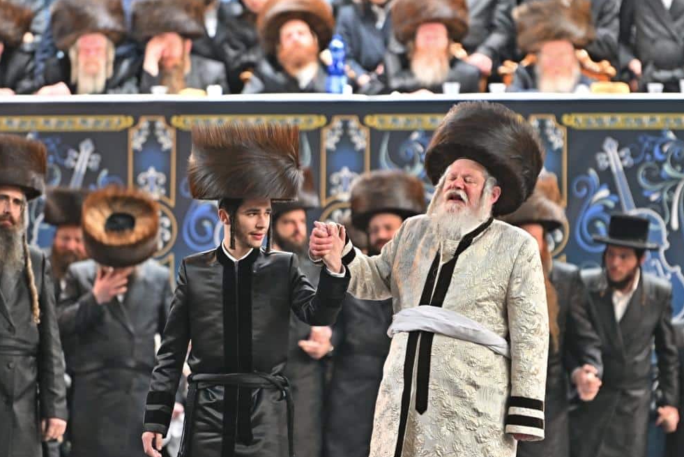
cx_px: 354
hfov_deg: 6.6
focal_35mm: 313
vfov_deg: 4.4
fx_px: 5949
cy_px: 226
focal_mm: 200
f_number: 2.8
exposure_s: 1/125
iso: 500
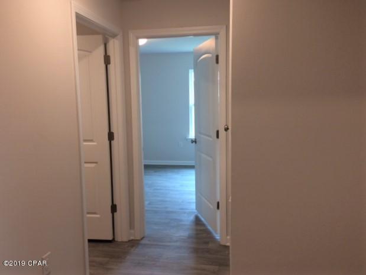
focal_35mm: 29
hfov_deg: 61.6
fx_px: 307
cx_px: 183
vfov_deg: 48.3
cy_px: 138
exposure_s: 1/30
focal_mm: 4.15
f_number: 2.2
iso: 50
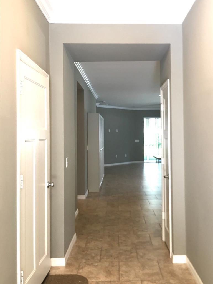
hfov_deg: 41.7
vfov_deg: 53.9
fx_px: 279
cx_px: 125
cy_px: 133
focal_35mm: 34
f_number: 2.2
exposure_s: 1/15
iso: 40
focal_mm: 4.15
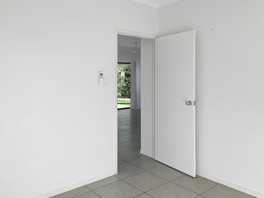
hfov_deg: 61.7
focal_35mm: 29
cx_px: 132
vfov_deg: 48.2
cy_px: 99
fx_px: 221
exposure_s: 1/105
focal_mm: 3
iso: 16
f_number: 1.8
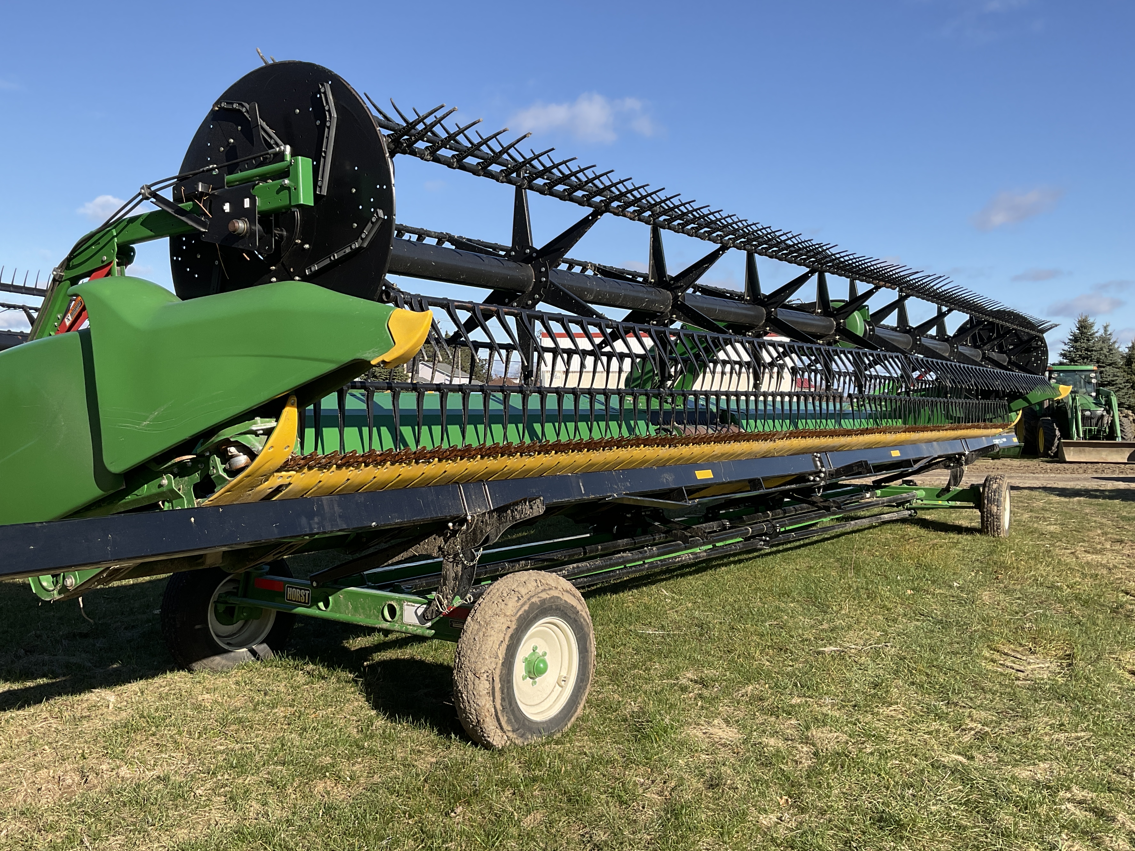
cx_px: 512
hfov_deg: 55.3
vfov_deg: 42.9
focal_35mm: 33
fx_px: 1082
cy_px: 387
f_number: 1.8
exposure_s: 1/1534
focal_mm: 3
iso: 16
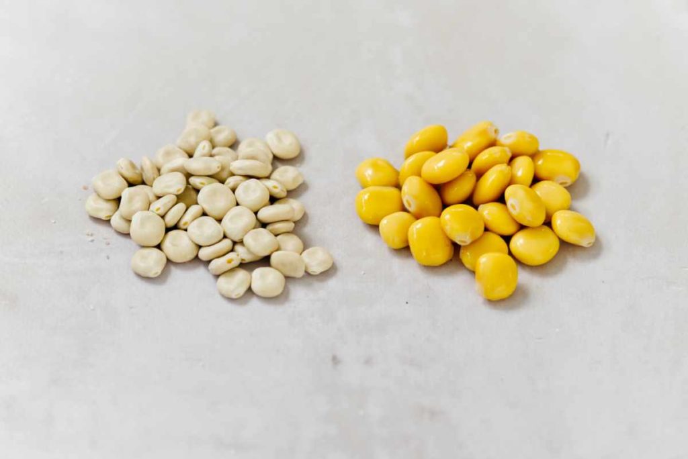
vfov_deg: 10.2
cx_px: 344
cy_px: 230
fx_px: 2581
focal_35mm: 135
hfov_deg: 15.2
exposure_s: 1/100
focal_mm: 90
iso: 640
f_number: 3.5
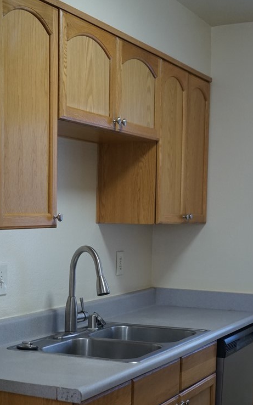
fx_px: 695
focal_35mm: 63
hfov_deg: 20.6
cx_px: 100
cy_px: 278
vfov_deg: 32.1
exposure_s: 1/160
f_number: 4.5
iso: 1250
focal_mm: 42
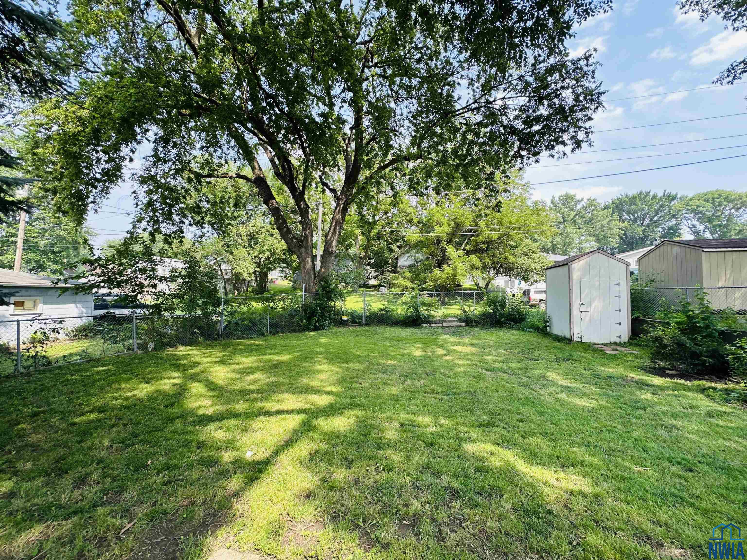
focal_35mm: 14
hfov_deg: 102.1
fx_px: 302
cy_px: 280
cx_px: 374
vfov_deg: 85.7
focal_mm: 2.22
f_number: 2.2
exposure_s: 1/244
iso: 40
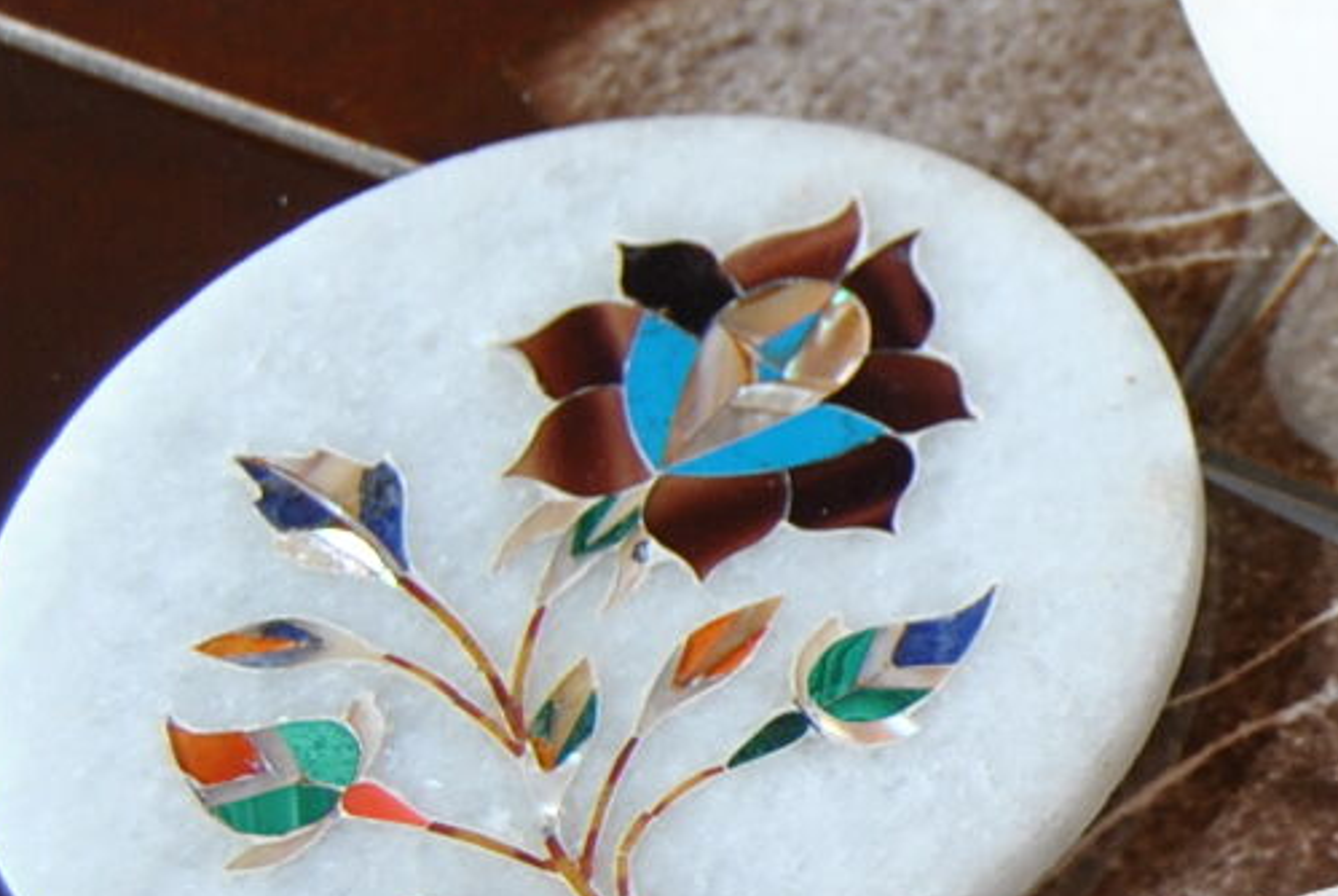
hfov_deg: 15.1
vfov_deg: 10.7
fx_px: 4763
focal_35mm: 128
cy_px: 716
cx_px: 1874
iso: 200
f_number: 3.5
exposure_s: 1/60
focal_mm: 22
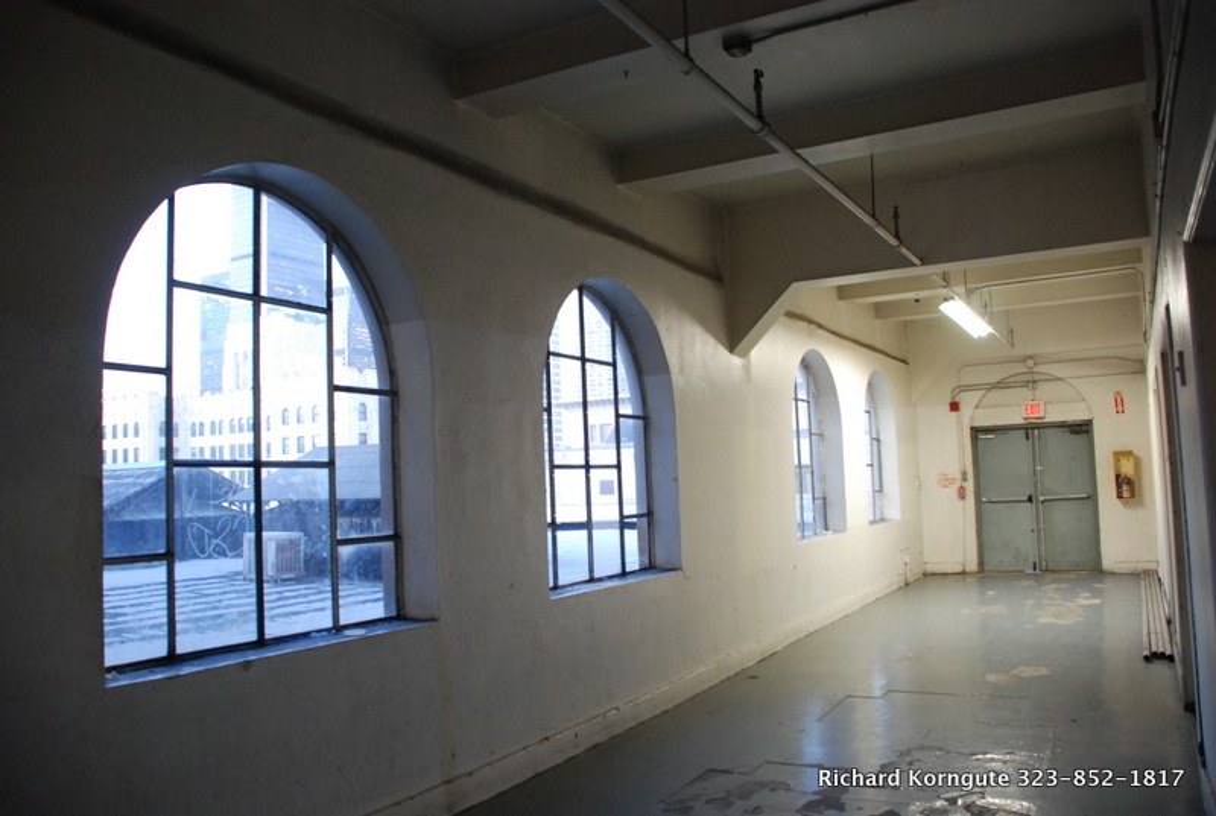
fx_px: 914
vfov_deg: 48.1
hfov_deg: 67.3
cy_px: 408
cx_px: 608
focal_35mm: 27
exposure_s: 1/8
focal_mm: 18
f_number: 3.5
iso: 800
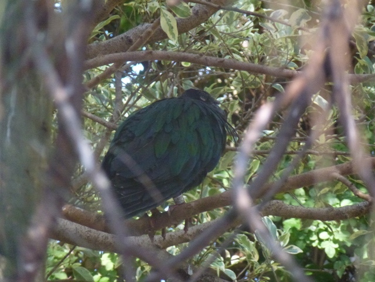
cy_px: 141
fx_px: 4052
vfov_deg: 4.0
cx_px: 188
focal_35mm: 374
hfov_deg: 5.3
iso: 800
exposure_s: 1/125
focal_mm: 67
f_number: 5.9
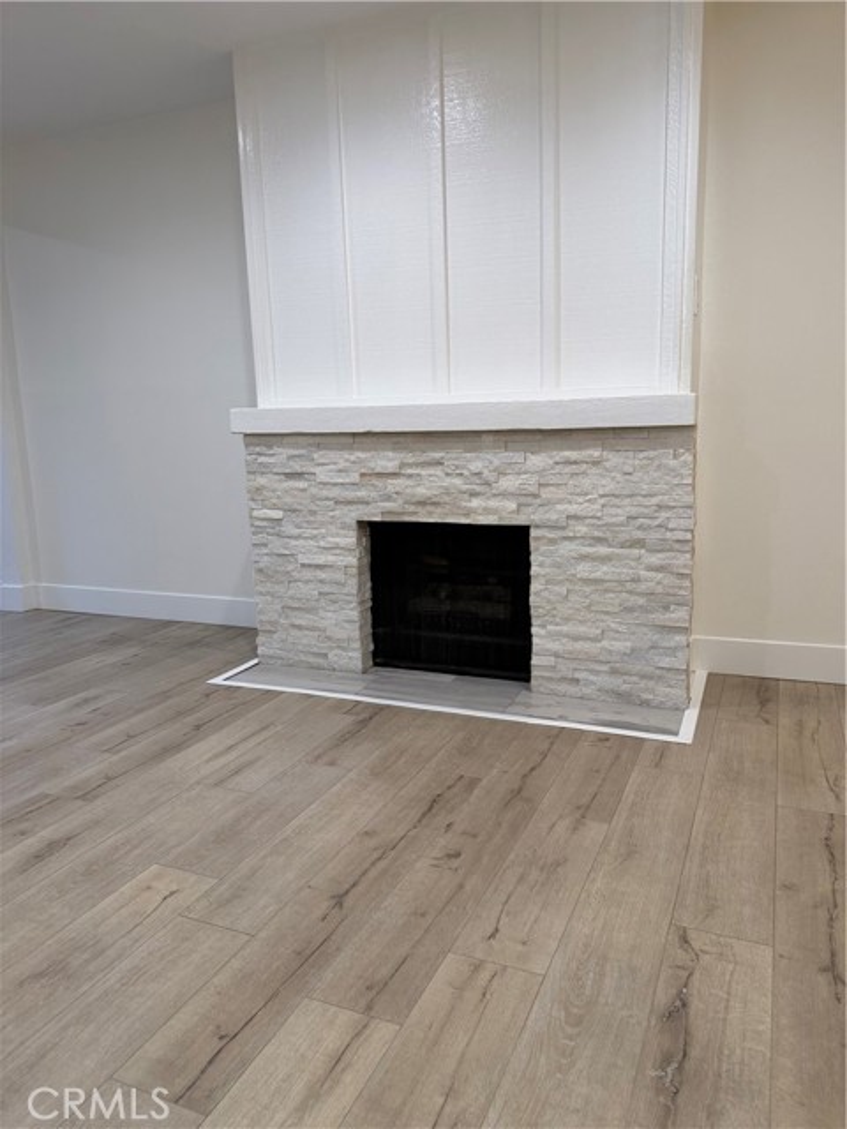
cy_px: 564
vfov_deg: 71.6
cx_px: 424
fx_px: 783
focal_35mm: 24
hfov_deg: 56.8
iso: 200
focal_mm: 6.76
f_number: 1.78
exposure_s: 1/120
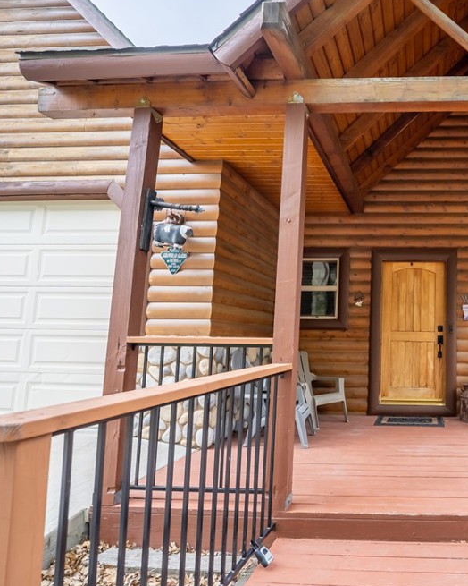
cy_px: 294
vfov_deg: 73.6
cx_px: 407
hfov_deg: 55.0
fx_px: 391
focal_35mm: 23
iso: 640
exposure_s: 1/2000
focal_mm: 15.4
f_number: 4.5
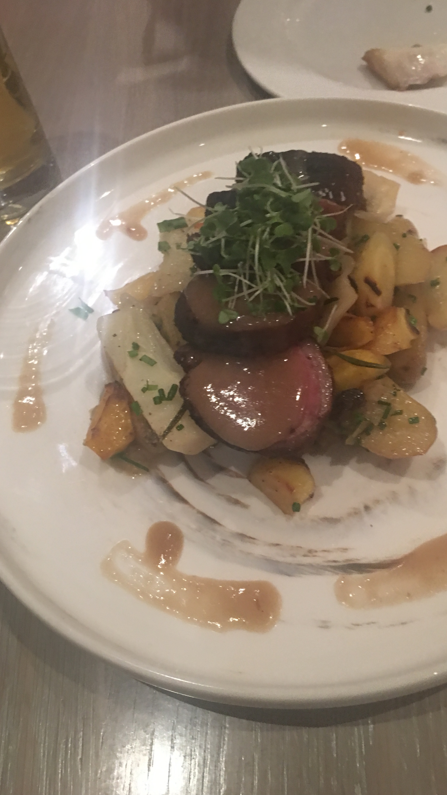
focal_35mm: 32
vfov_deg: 61.0
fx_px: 674
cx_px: 273
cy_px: 397
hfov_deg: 36.5
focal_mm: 4.15
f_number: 2.2
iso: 64
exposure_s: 1/4
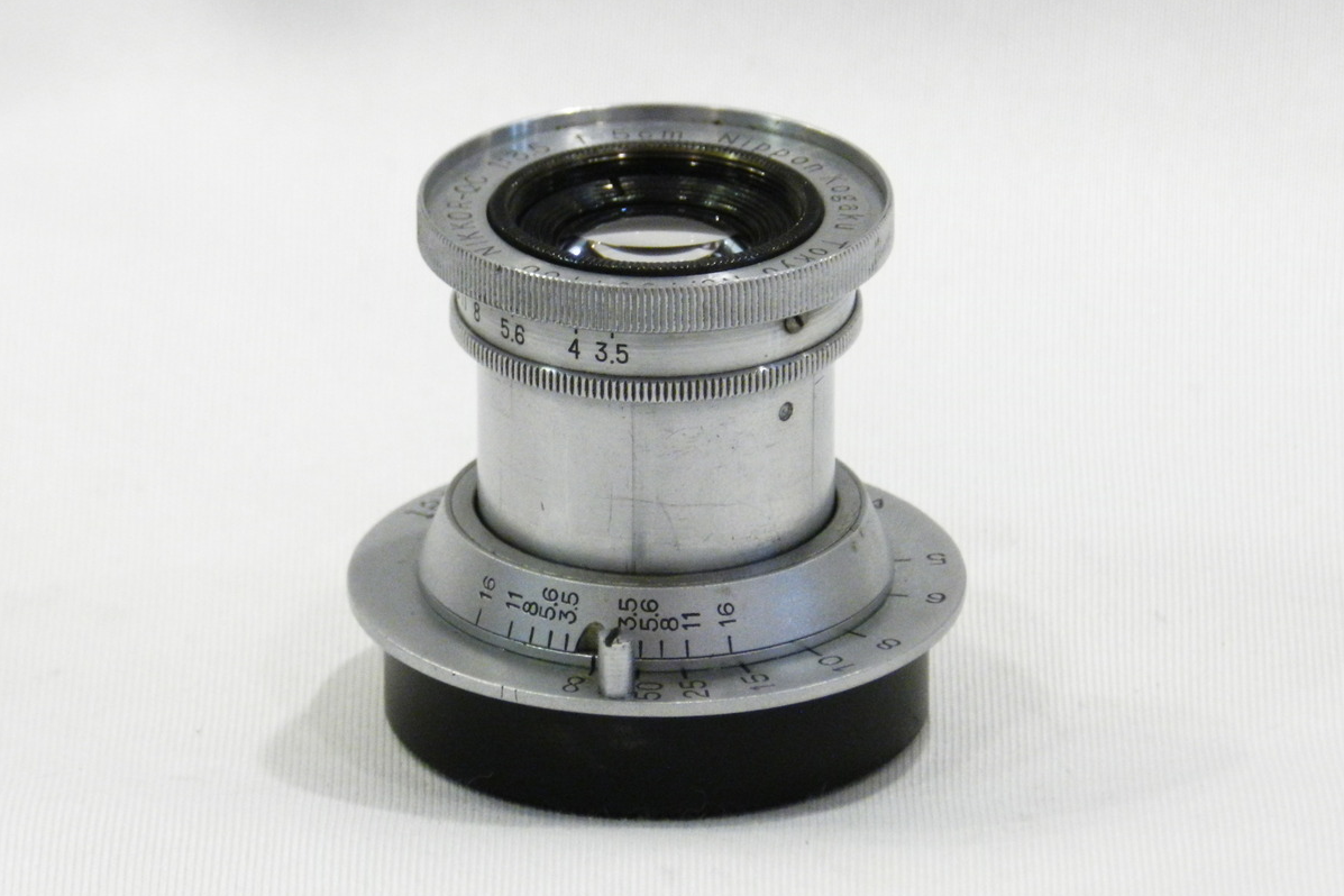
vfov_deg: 3.5
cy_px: 446
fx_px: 14484
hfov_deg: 5.3
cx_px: 671
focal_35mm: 388
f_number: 5.6
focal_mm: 66.1
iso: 800
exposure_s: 1/80
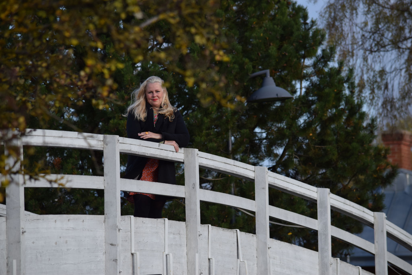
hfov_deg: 7.6
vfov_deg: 5.1
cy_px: 138
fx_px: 3090
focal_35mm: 270
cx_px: 206
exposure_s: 1/640
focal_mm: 180
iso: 200
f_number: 6.3
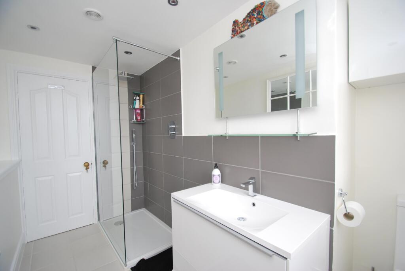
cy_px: 136
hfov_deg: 100.3
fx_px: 169
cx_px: 202
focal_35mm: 15
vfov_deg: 77.5
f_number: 3.5
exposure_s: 1/50
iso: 200
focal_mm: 10
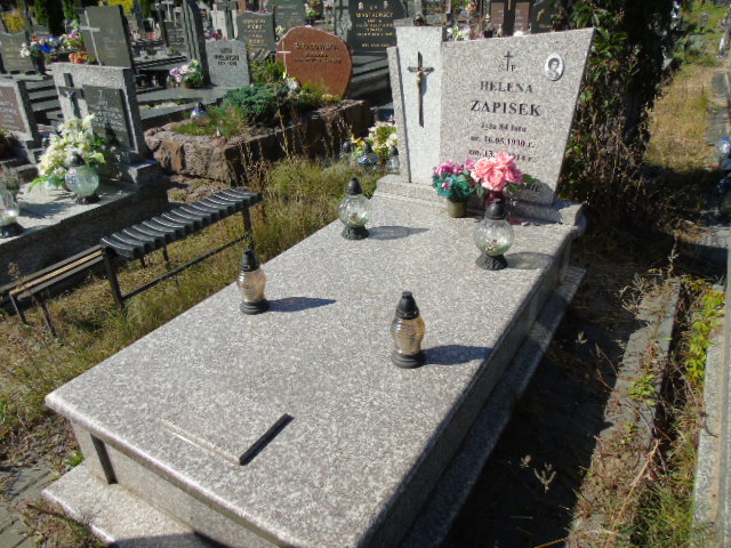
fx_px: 528
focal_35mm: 25
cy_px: 274
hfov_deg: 69.4
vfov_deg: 54.9
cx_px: 366
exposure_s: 1/800
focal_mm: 4.4
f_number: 3.4
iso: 80
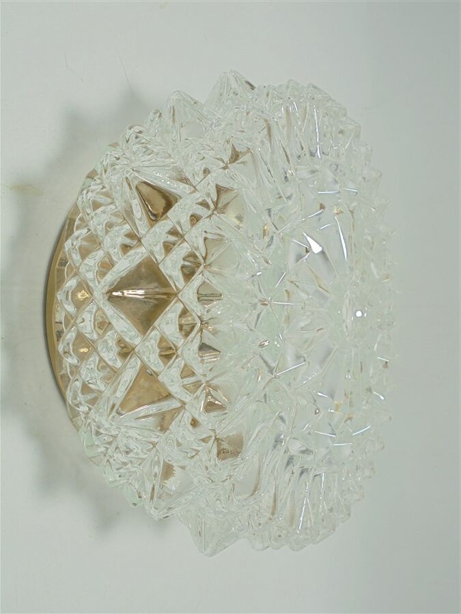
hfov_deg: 41.8
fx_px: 604
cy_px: 307
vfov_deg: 54.0
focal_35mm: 34
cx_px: 230
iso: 100
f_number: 4
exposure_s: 1/80
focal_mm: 6.1
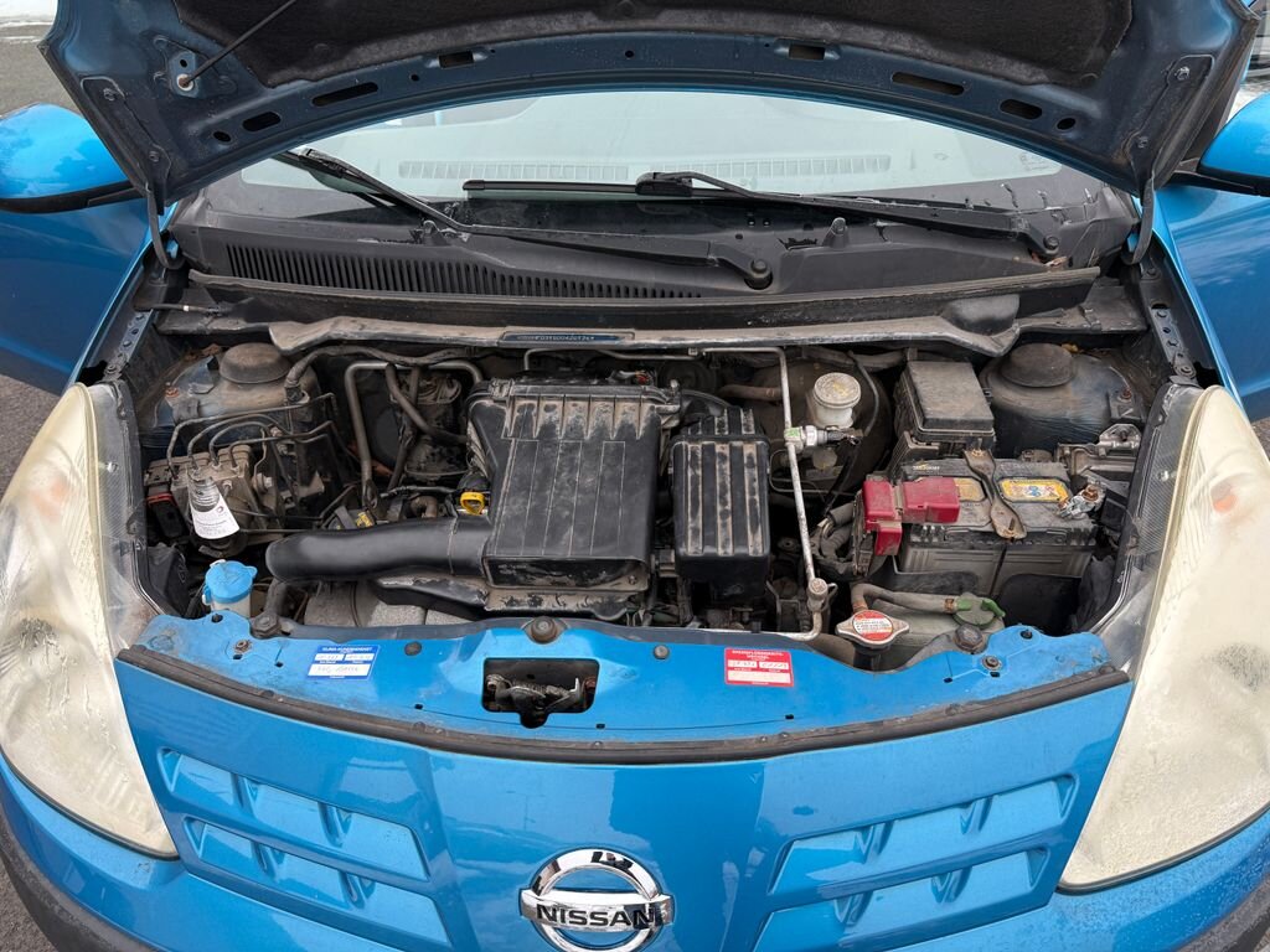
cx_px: 635
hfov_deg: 71.6
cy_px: 476
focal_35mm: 24
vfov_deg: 56.8
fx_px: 881
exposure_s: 1/121
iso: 125
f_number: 1.78
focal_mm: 6.76
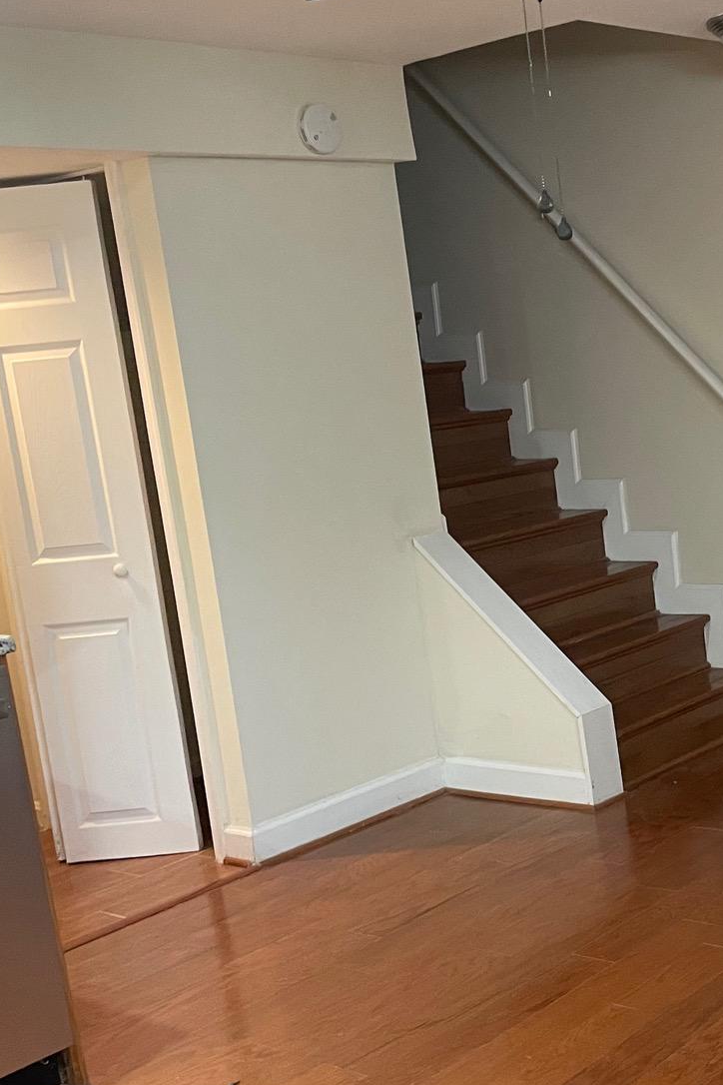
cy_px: 614
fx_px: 1536
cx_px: 671
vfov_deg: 38.8
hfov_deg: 25.5
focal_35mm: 51
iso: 320
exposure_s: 1/60
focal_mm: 4.2
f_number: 1.6
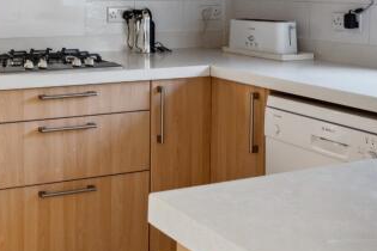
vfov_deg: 24.5
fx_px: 545
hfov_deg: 34.9
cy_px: -12
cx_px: 6
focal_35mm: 52
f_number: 8
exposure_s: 1/13
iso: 640
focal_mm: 16
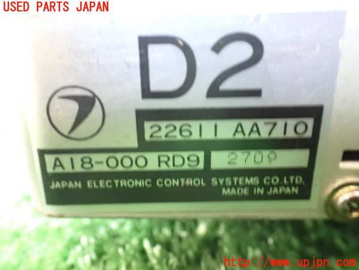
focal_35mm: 30
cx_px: 180
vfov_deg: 46.8
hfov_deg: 60.0
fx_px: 311
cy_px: 135
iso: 1600
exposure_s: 1/20
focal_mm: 5.4
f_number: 2.3
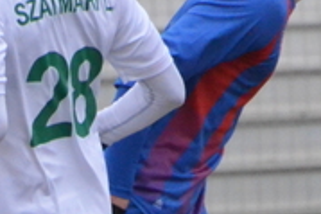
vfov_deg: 0.7
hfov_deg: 1.0
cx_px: 25
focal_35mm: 2007
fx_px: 17879
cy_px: 297
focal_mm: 300
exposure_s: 1/1600
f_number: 10
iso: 6400
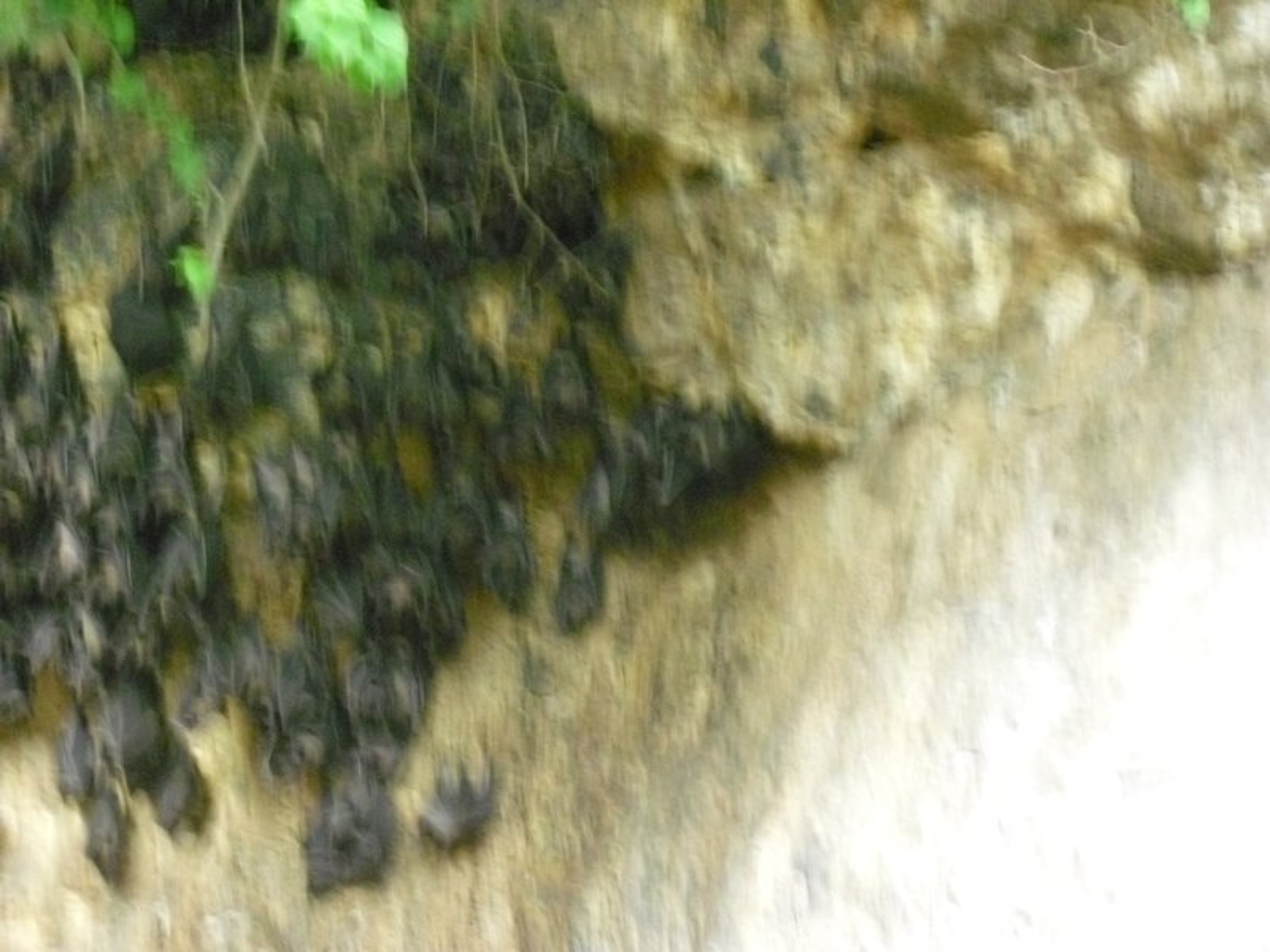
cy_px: 476
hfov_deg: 17.4
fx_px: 4146
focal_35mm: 113
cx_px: 635
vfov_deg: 13.1
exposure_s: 1/20
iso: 800
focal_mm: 18.6
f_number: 5.2
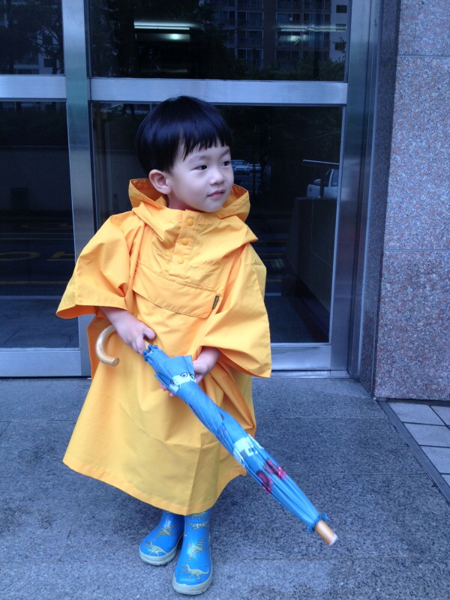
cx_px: 225
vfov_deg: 52.6
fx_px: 607
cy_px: 300
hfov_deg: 40.7
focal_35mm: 35
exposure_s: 1/141
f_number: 2.4
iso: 50
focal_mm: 4.28
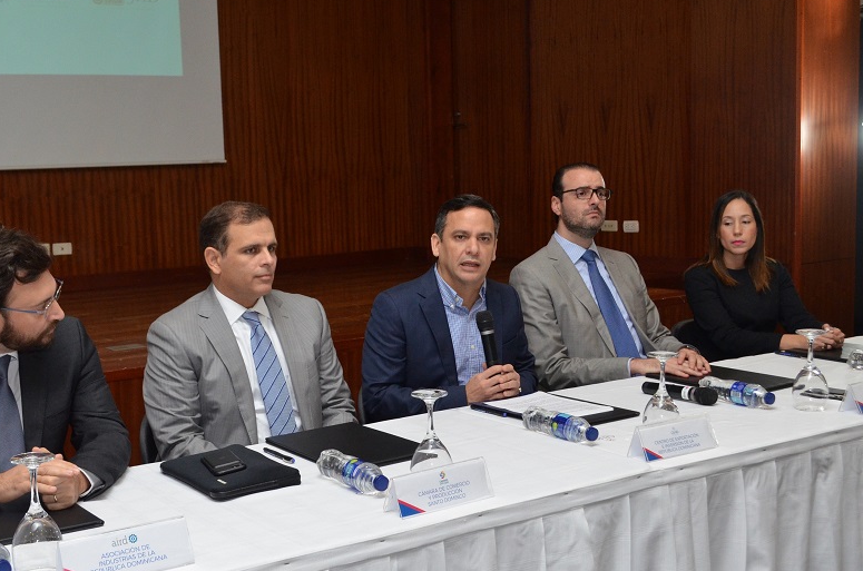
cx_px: 345
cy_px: 294
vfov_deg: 29.1
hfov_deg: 42.6
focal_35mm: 46
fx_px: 1100
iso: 1600
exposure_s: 1/60
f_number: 5.6
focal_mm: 24
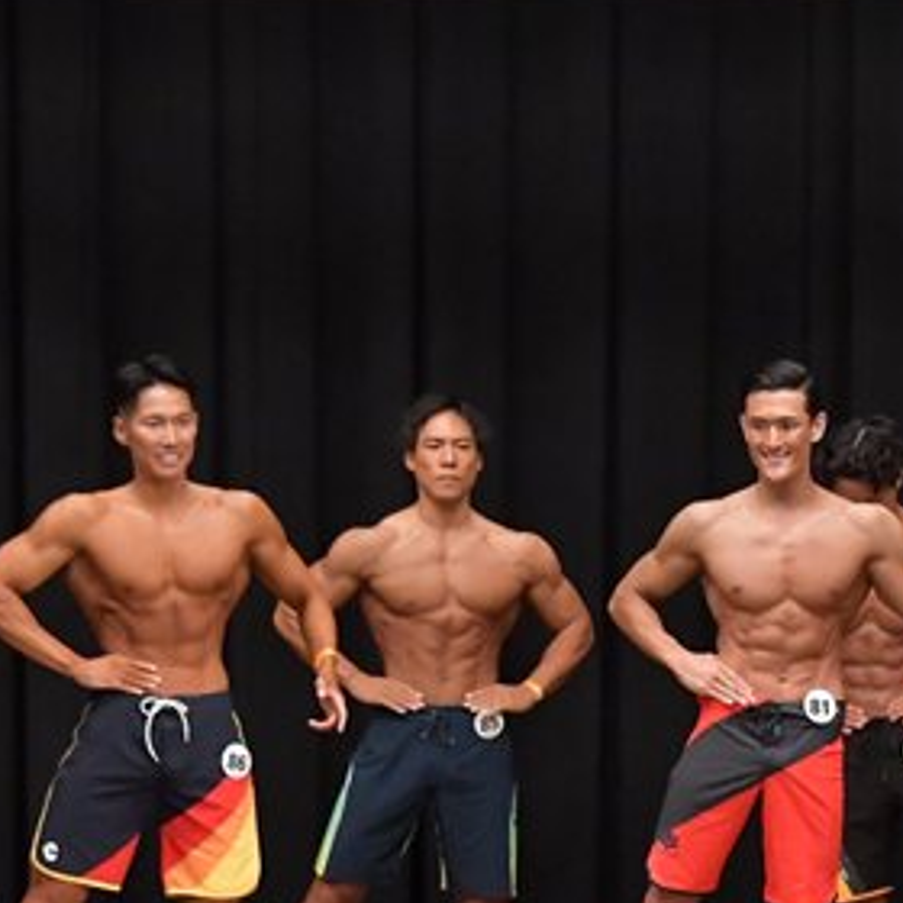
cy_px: 735
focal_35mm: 299
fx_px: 8824
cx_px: 963
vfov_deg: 5.9
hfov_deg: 5.8
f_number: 5.6
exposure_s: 1/400
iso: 6400
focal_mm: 85
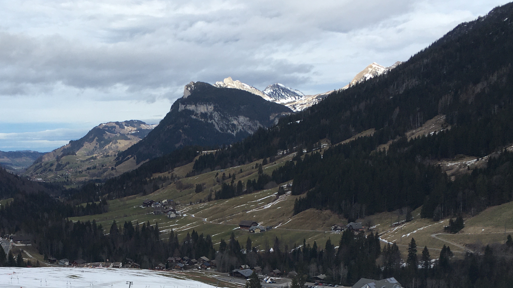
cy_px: 264
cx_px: 169
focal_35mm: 50
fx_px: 680
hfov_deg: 40.8
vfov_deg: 23.3
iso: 25
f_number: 2.2
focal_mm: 4.15
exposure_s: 1/1570
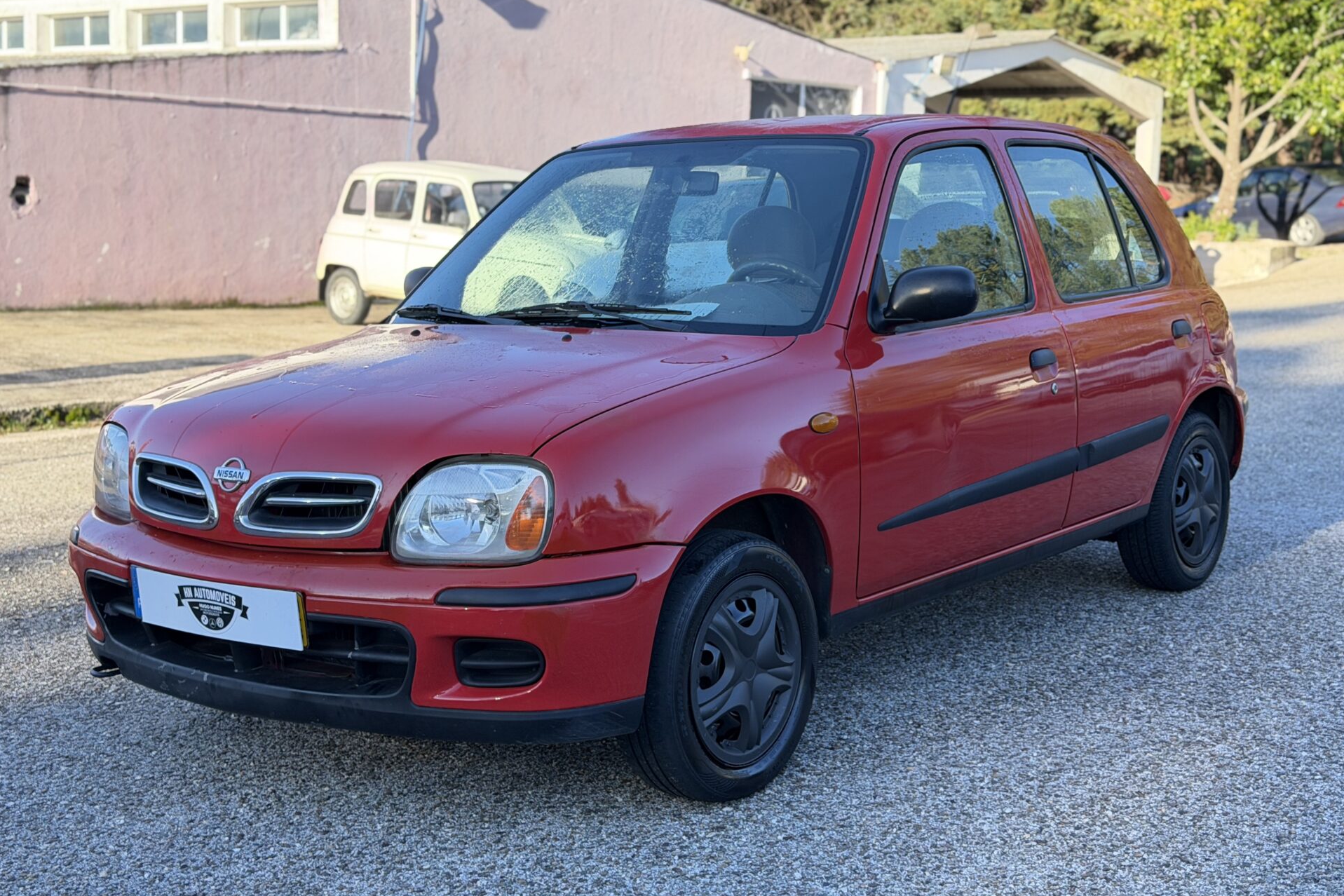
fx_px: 1867
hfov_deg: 39.6
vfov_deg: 27.0
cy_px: 419
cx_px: 672
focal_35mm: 50
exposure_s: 1/523
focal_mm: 6.76
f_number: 1.78
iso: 100
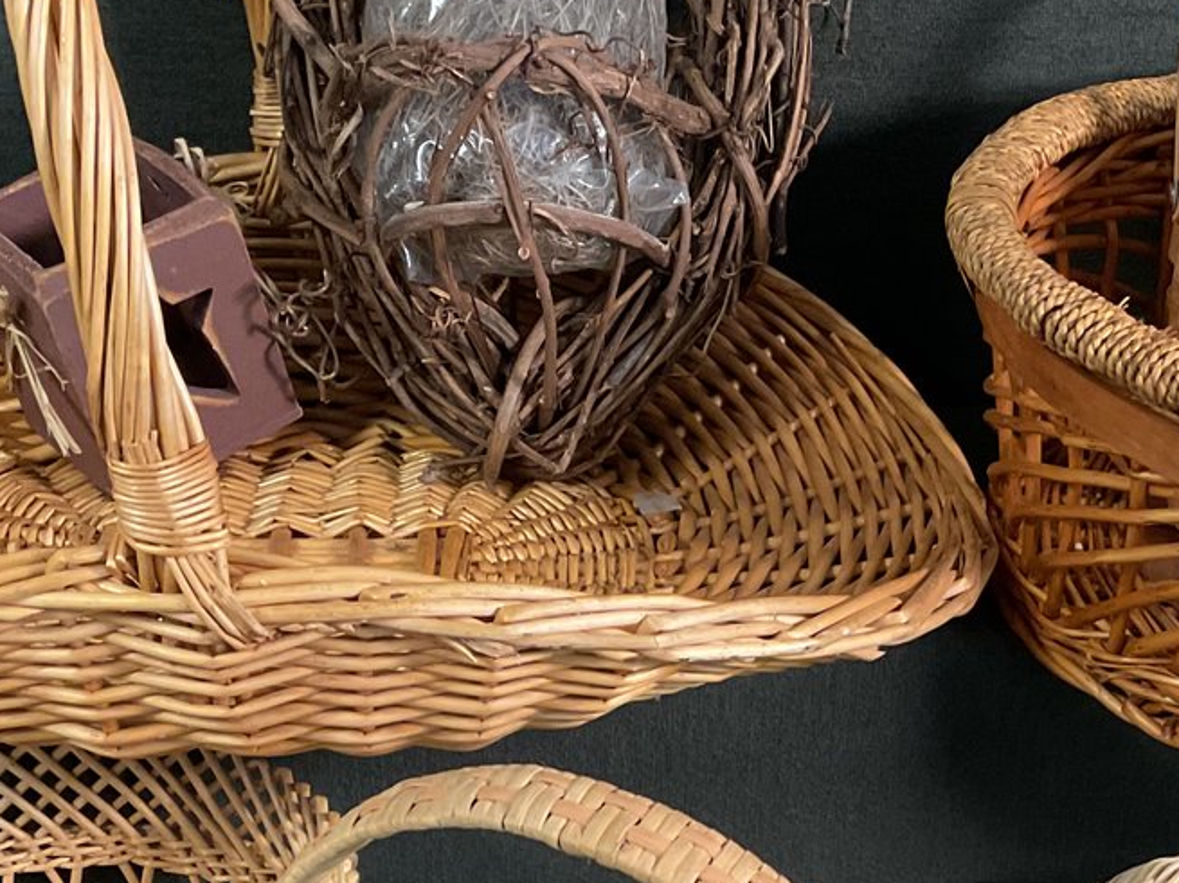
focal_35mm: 67
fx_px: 2282
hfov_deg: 28.9
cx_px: 716
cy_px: 909
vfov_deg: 21.1
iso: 250
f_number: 1.8
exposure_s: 1/60
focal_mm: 3
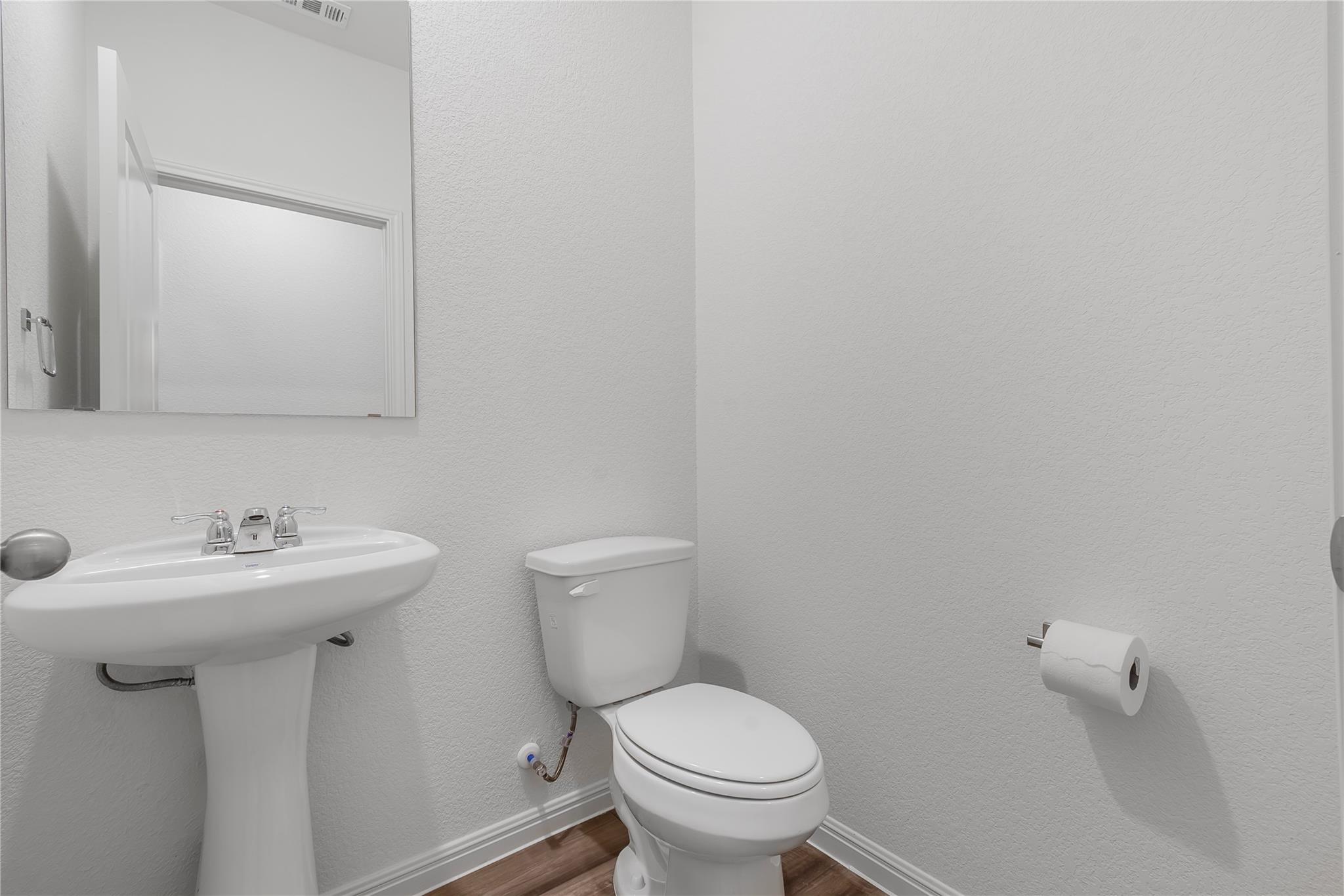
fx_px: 560
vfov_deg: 77.3
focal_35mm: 15
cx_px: 672
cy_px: 448
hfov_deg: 100.4
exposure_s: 1/2
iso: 100
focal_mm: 10
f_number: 9
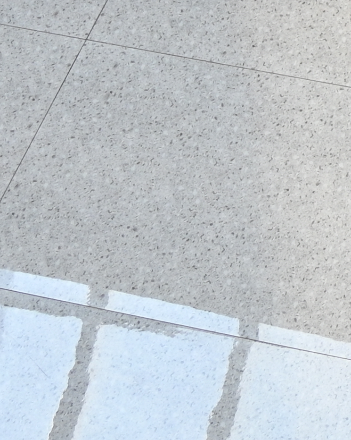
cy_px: -451
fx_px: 2560
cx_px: 1277
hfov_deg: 6.6
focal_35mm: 197
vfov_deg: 9.2
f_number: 6.3
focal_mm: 32.5
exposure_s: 1/160
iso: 400
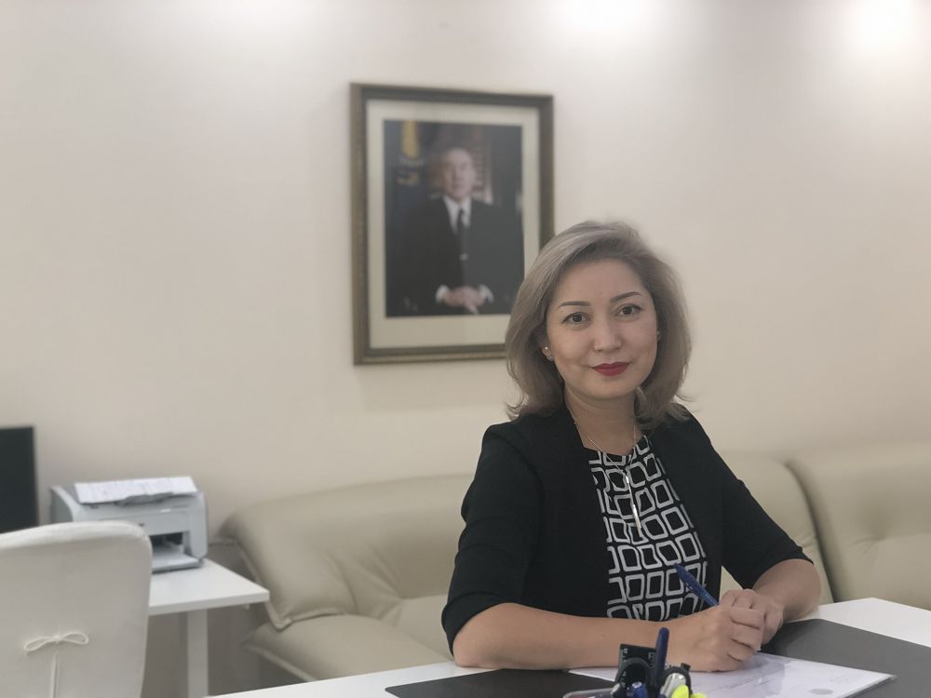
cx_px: 466
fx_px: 1533
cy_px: 349
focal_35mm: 57
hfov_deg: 33.8
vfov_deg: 25.7
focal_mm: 6.6
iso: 100
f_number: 2.8
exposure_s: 1/33
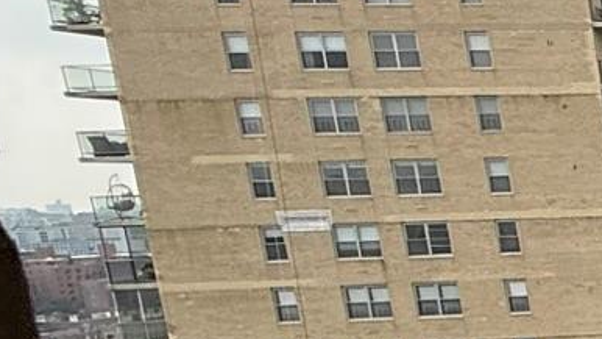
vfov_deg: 14.3
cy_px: 436
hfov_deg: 16.1
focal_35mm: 81
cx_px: 1357
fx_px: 1293
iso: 50
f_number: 2.2
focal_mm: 2.22
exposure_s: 1/1464
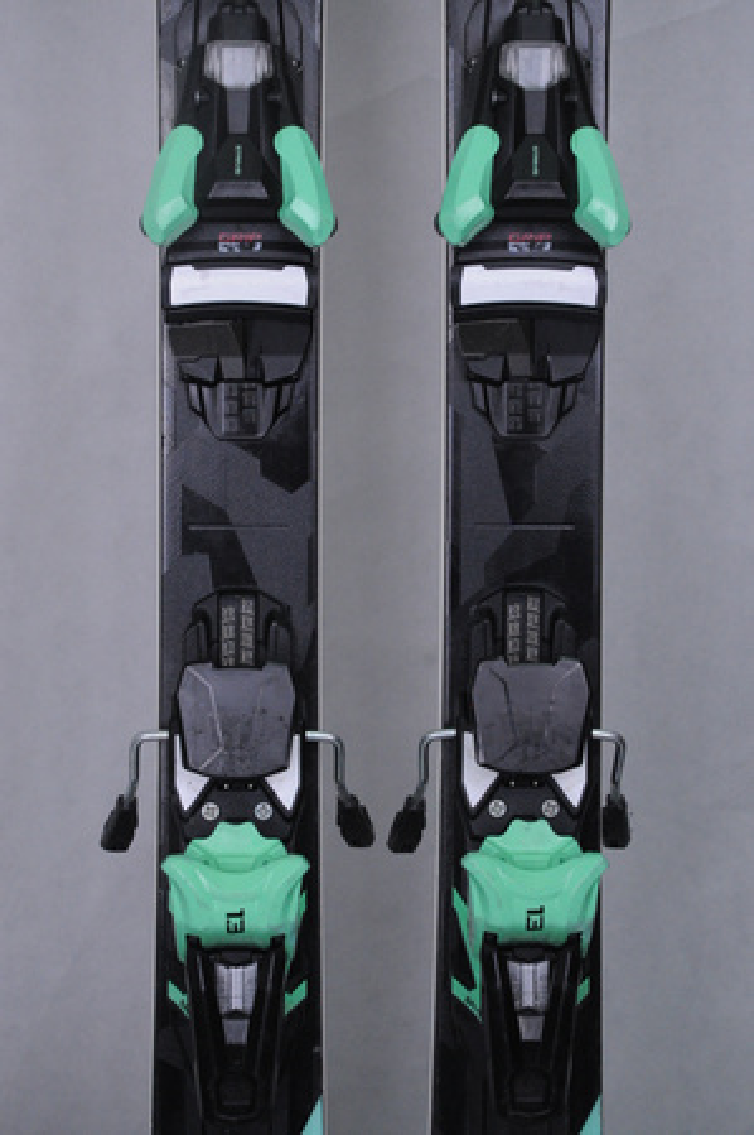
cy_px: 568
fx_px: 3117
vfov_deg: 20.6
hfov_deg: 13.8
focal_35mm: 99
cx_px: 377
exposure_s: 1/125
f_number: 8
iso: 2000
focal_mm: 66
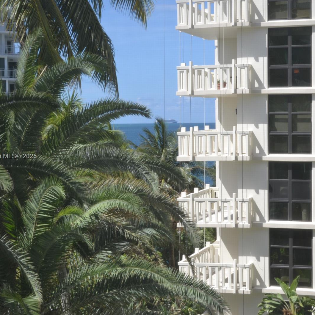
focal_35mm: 77
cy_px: 157
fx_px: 793
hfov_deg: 22.5
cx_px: 180
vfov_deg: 22.5
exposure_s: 1/125
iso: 125
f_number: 5.6
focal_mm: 40
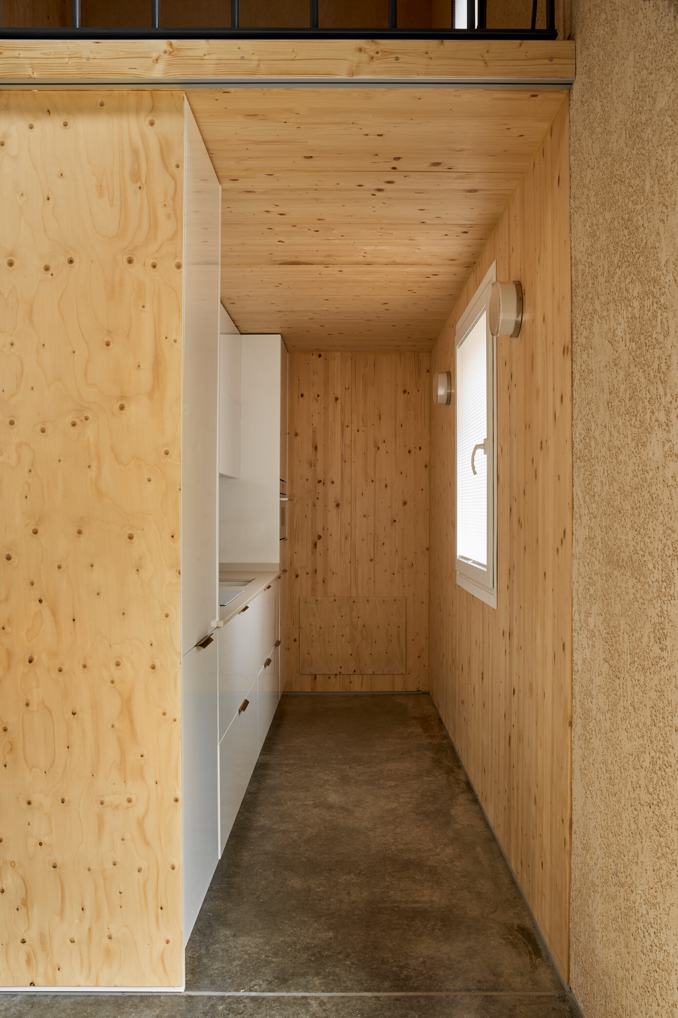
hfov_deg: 49.6
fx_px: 734
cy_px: 509
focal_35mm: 26
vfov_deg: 69.4
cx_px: 339
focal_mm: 26
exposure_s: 1/2
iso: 100
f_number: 11
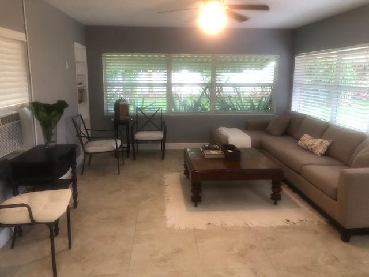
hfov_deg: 63.4
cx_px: 184
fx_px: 298
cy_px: 138
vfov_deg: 49.7
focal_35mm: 28
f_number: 1.8
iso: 50
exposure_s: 1/15
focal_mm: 3.99
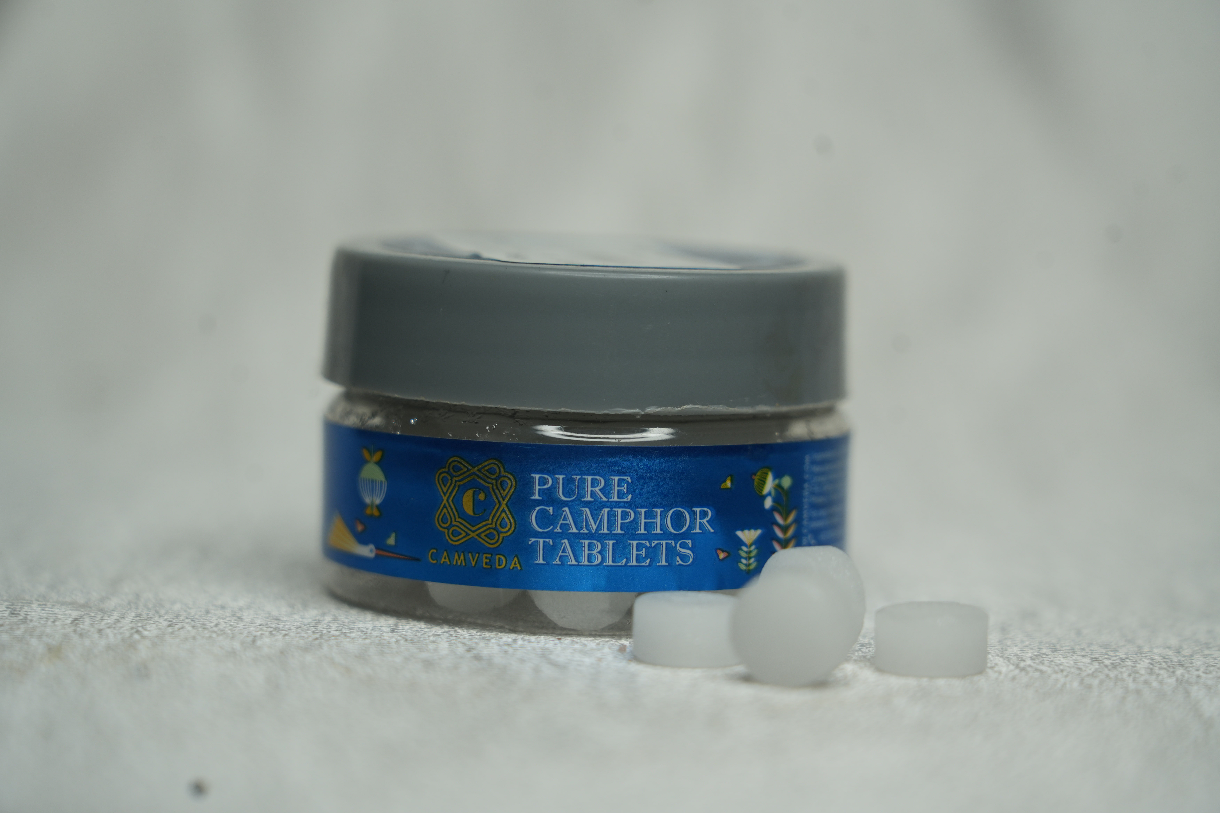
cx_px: 610
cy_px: 406
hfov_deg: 19.5
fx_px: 3558
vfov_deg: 13.0
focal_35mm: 105
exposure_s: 1/100
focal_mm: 105
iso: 200
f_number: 5.6
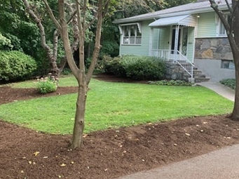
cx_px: 123
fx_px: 269
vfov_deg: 36.6
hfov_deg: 47.9
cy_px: 68
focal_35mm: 39
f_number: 1.8
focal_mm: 4.25
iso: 64
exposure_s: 1/121
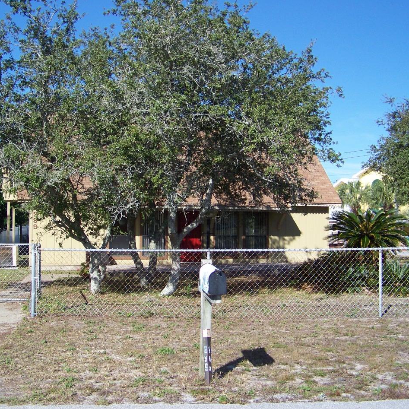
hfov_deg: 39.1
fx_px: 575
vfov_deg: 39.2
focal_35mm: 43
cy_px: 206
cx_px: 182
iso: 64
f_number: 2.8
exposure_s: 1/800
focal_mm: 5.85
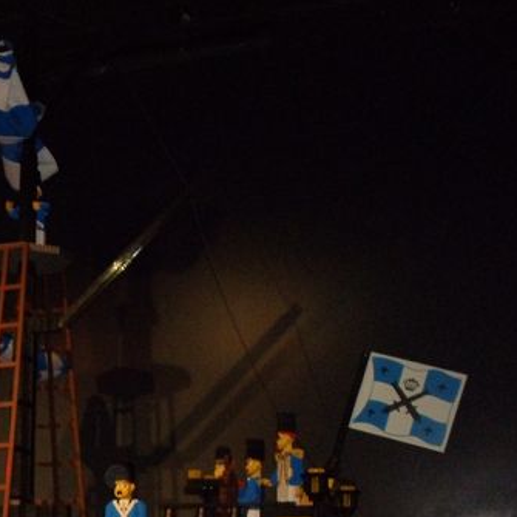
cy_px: 461
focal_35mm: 93
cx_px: 17
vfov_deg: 18.4
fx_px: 1571
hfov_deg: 18.3
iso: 400
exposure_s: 1/8
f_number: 3.5
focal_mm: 6
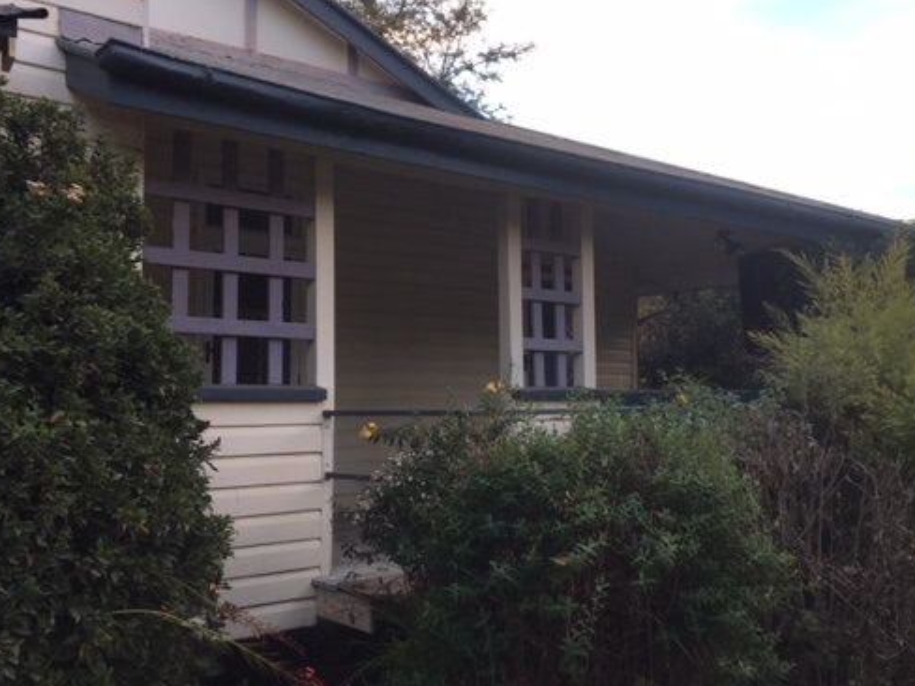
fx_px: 1004
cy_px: 326
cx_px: 489
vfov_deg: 37.7
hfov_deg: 48.9
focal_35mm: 38
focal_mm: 4.15
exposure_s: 1/100
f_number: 2.2
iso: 32
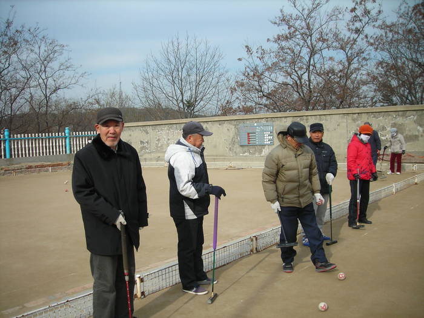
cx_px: 212
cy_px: 159
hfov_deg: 49.0
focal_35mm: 38
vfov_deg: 37.7
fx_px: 465
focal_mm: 6.3
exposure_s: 1/120
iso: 50
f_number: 6.4
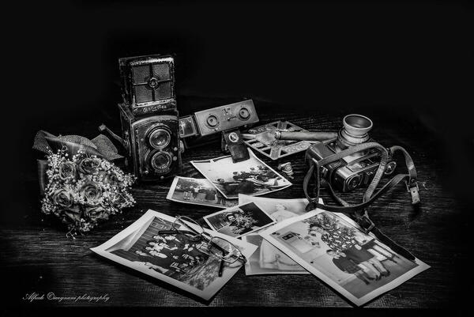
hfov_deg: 44.5
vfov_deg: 30.6
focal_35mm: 44
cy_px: 158
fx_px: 580
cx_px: 237
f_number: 18
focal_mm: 44
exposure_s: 41
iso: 100
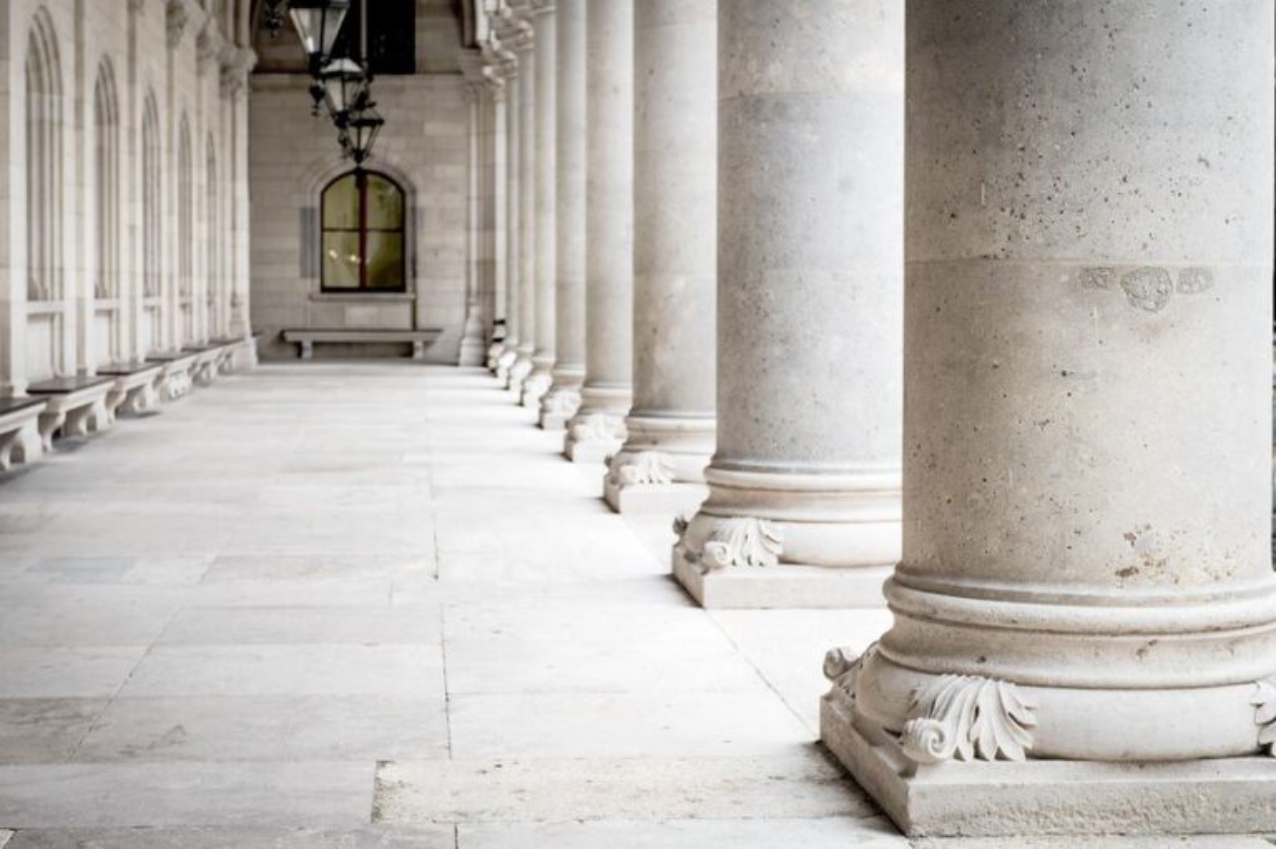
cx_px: 638
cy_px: 424
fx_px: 2196
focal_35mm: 62
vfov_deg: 21.9
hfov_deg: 32.4
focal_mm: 62
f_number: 5.6
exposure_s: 1/100
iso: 100
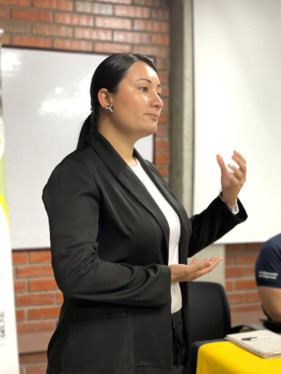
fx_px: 563
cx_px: 140
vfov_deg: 36.8
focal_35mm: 52
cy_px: 187
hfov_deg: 28.0
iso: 160
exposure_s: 1/40
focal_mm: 6
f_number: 2
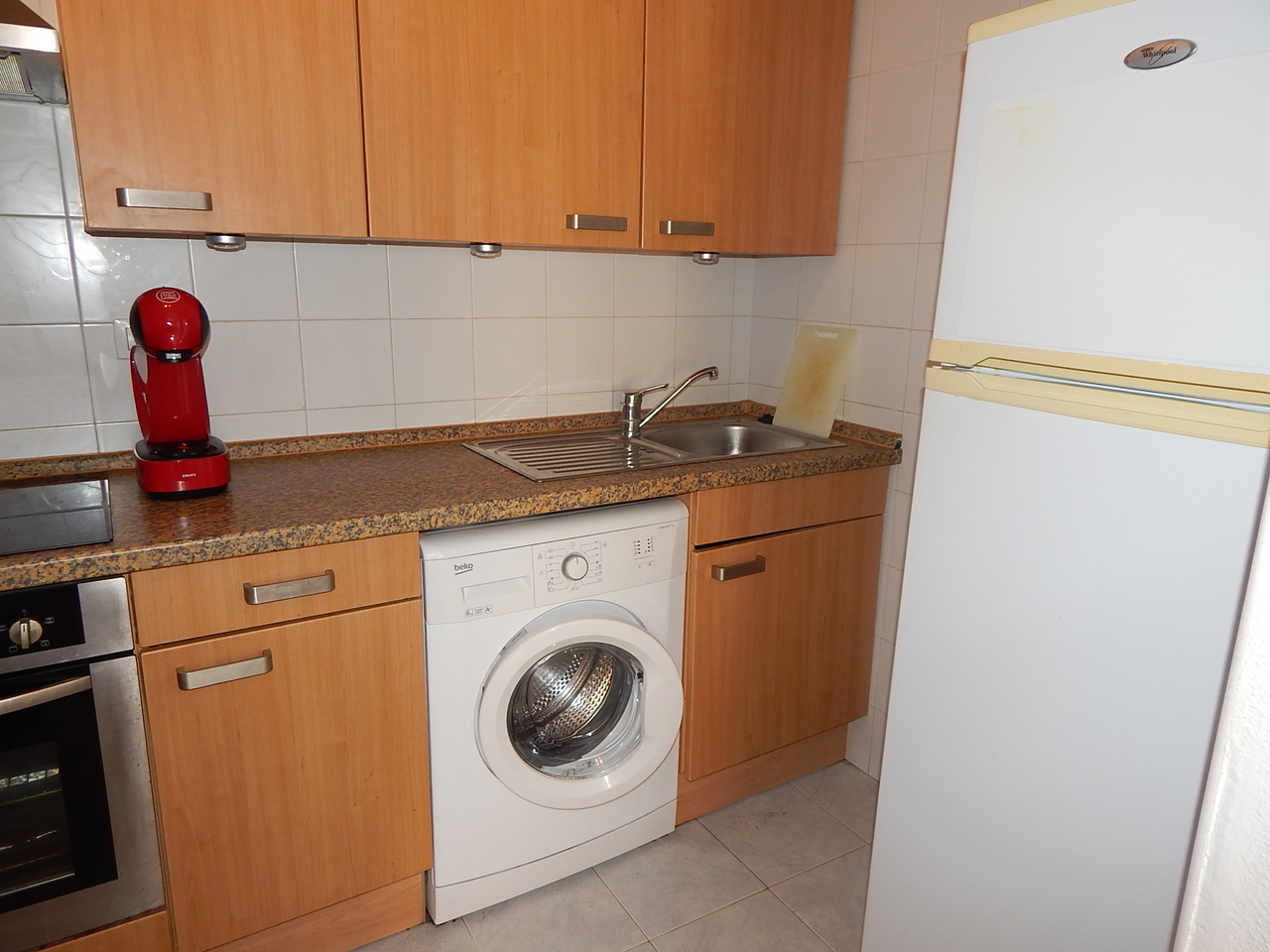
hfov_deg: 76.4
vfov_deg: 61.1
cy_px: 476
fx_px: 807
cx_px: 635
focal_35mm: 22
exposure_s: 1/30
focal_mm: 4
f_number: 3
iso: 125
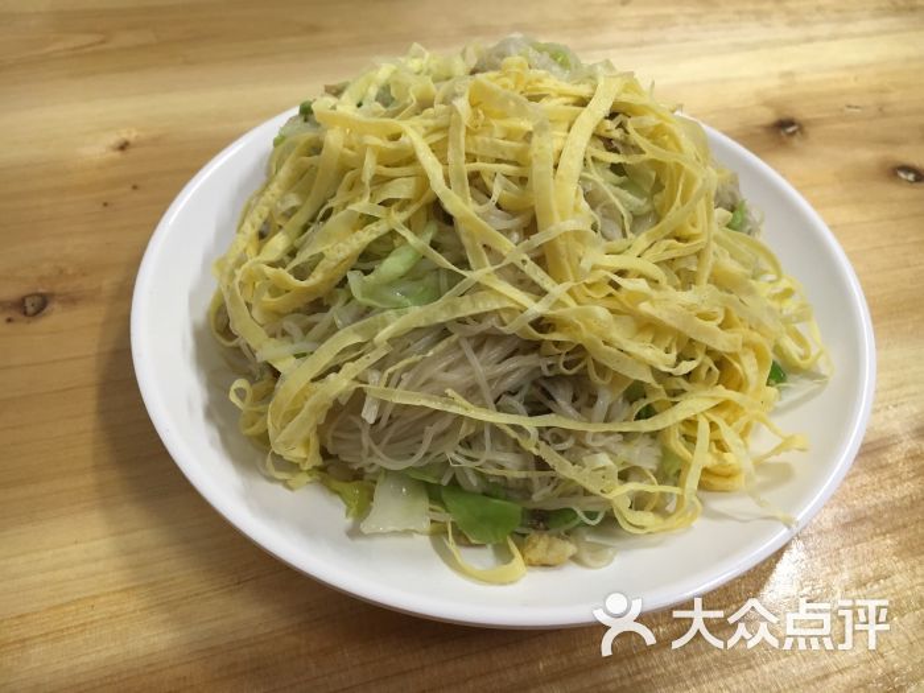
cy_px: 346
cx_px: 462
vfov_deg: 48.2
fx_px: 774
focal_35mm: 29
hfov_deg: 61.7
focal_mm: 4.15
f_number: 2.2
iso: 125
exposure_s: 1/33
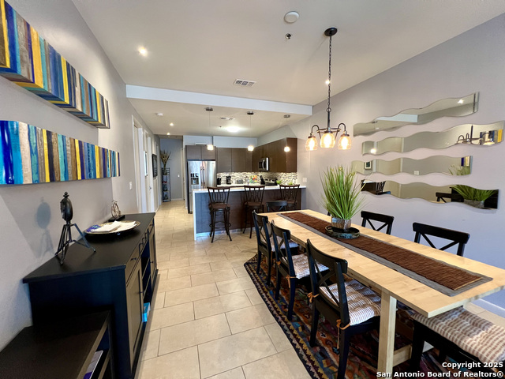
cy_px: 190
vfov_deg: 89.9
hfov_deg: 106.2
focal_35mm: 13
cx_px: 252
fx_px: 190
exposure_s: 1/60
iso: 400
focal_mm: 1.57
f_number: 1.8
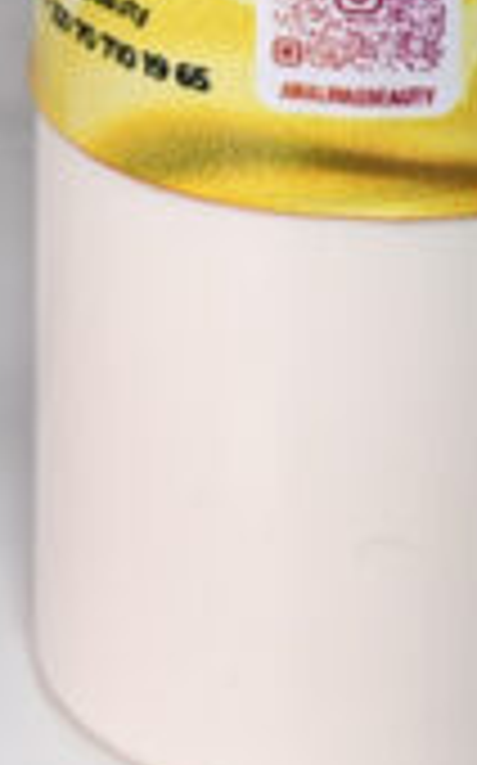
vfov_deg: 8.3
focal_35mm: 239
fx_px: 4980
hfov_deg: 5.5
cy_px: -824
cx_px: 400
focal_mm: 6.76
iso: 50
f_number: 1.78
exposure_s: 1/118
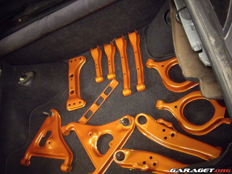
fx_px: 255
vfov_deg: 37.7
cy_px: 87
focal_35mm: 38
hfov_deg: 49.0
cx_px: 116
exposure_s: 1/40
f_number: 2.8
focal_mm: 7.9
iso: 400
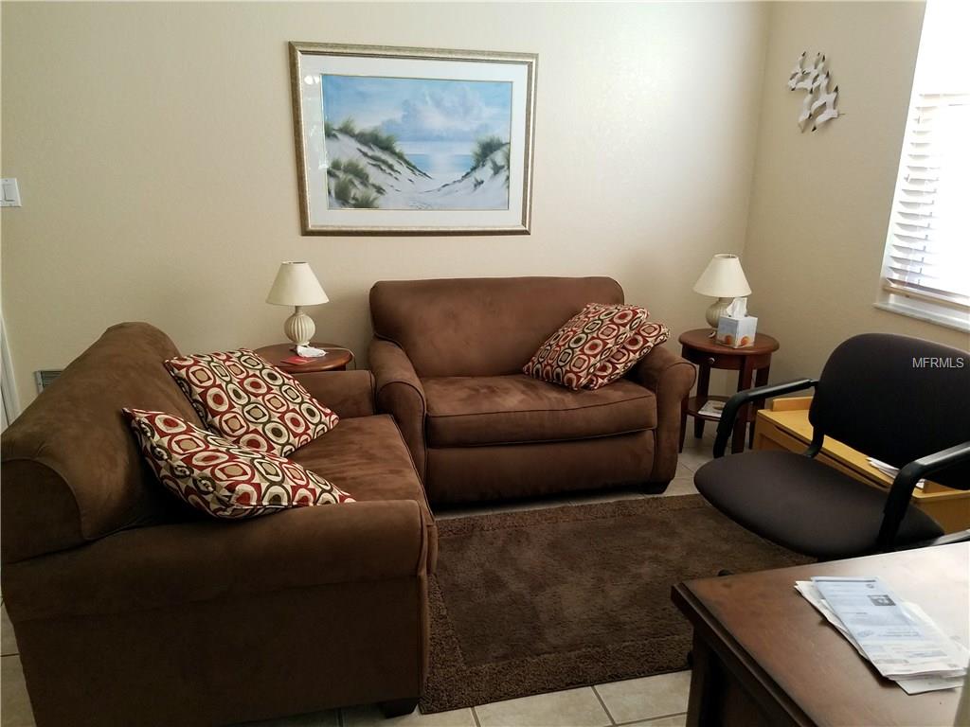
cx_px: 485
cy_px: 364
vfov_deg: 53.1
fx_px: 729
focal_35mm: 26
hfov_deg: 67.3
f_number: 1.7
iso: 200
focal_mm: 4.2
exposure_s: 1/60
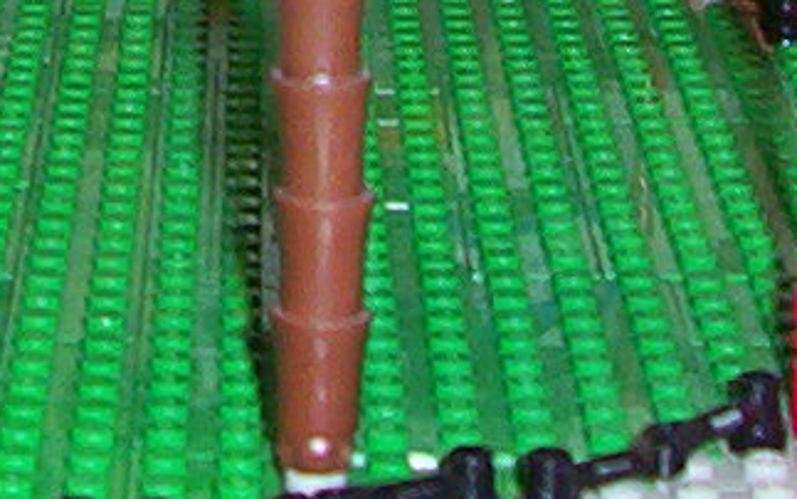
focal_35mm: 231
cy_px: -1015
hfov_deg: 9.0
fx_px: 5018
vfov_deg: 5.3
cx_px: -54
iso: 140
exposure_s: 1/60
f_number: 2.73
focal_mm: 5.77
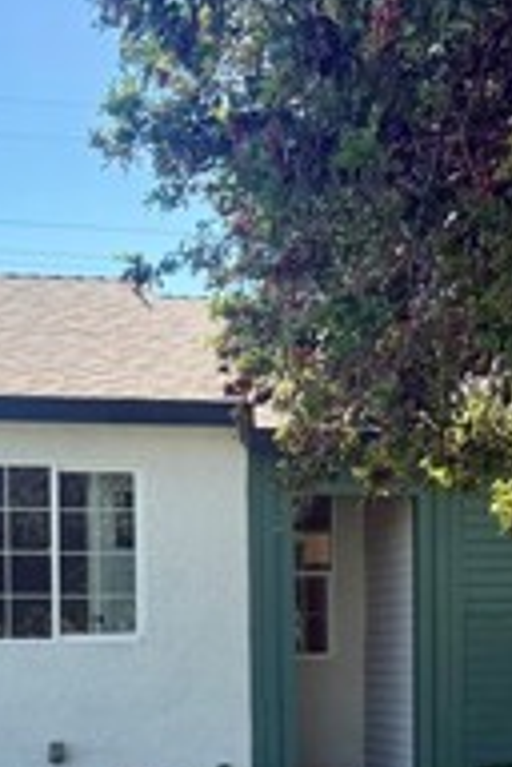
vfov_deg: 23.9
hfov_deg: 16.4
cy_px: 667
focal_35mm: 83
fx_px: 1771
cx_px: 224
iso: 100
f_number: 1.78
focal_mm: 6.76
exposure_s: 1/2445
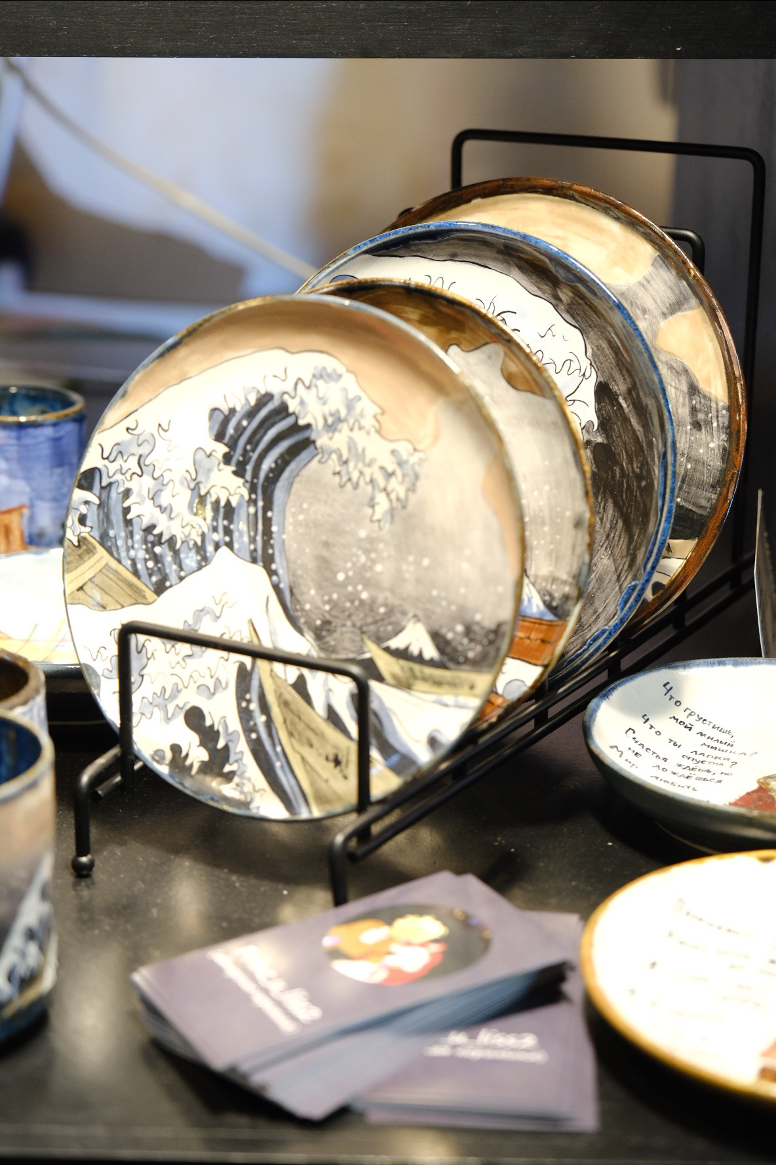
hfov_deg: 21.9
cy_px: 582
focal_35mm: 62
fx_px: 2005
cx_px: 388
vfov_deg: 32.4
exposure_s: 1/30
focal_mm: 41.1
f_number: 4
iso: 1250
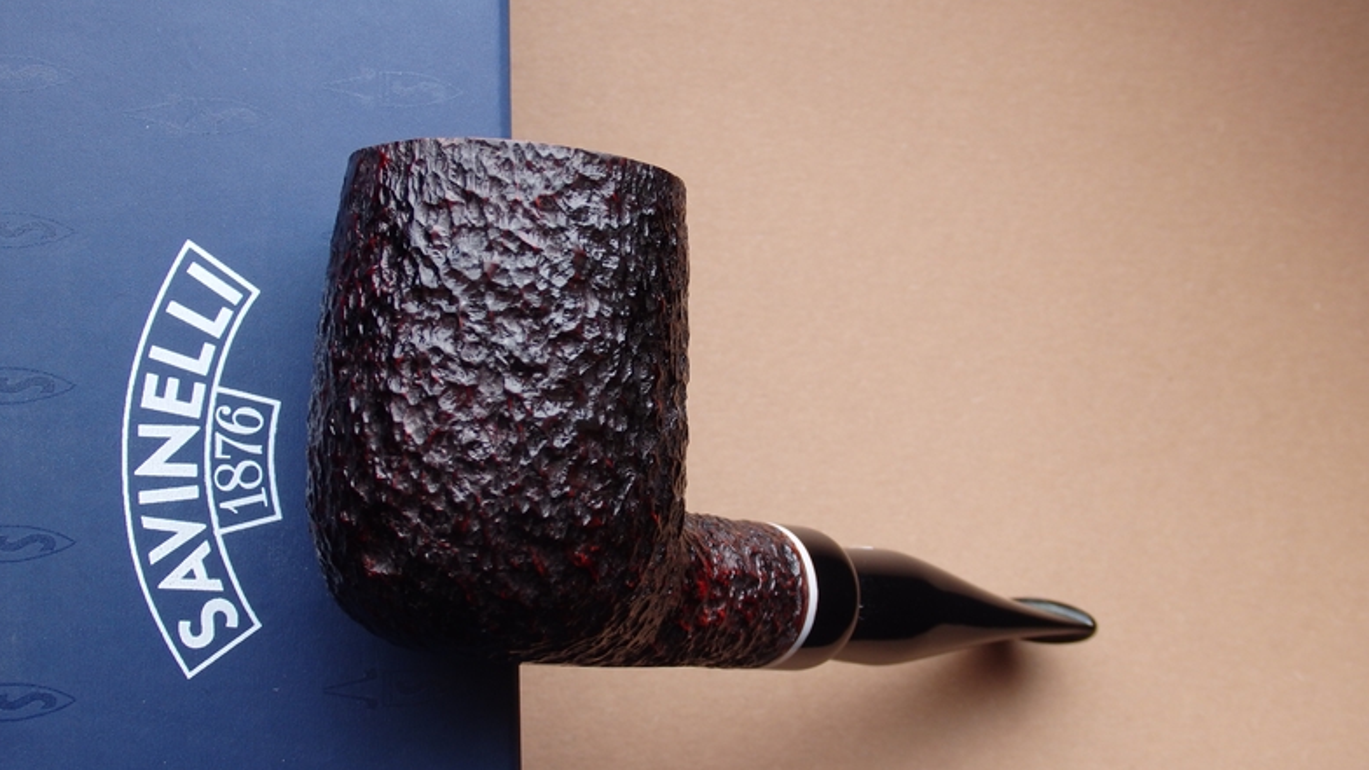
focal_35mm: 50
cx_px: 672
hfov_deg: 41.3
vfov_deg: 23.9
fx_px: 1815
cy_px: 435
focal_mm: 8
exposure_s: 1/40
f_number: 3.8
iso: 125
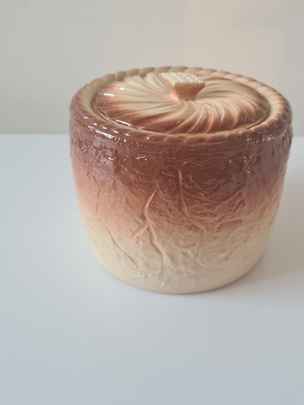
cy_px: 169
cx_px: 176
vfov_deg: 53.7
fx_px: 398
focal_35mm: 34
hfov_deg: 41.7
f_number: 1.8
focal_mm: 5.4
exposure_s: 1/50
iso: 320
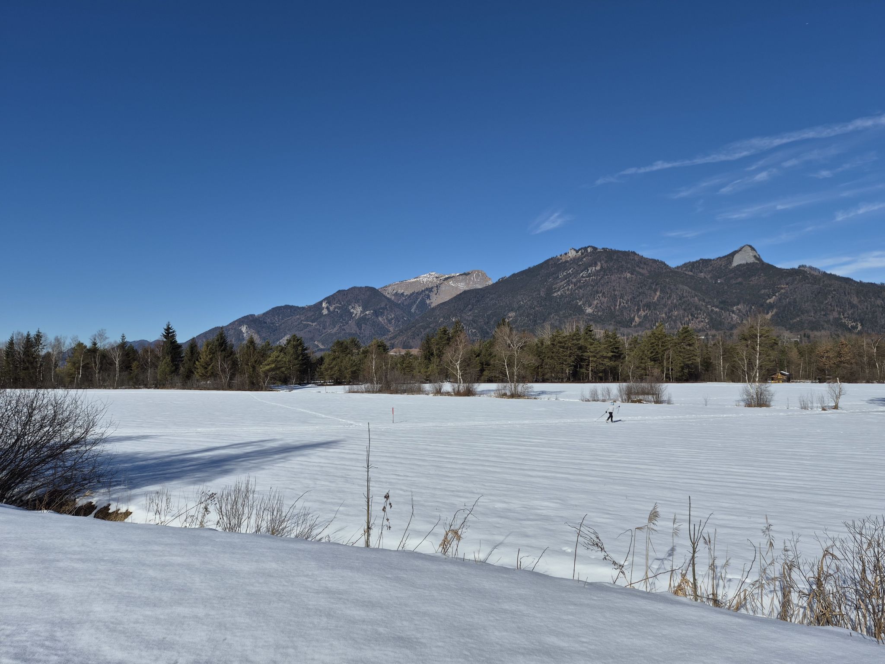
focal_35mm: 23
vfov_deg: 58.9
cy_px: 332
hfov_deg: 73.9
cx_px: 442
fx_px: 588
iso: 50
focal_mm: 5.4
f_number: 1.8
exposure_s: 1/7696
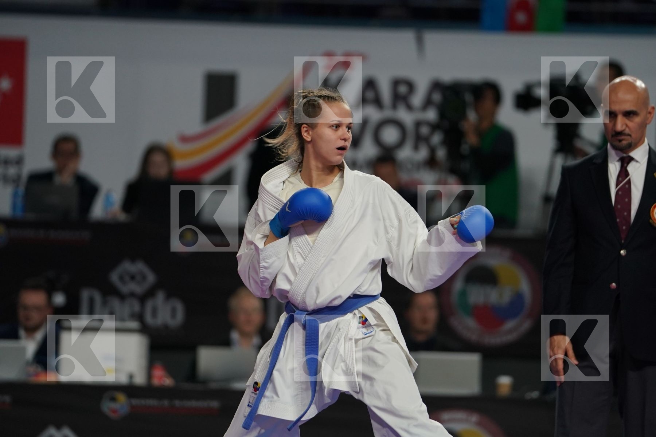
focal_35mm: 300
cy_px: 218
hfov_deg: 6.9
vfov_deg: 4.6
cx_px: 328
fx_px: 5466
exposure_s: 1/1000
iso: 1000
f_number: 2.8
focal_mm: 200
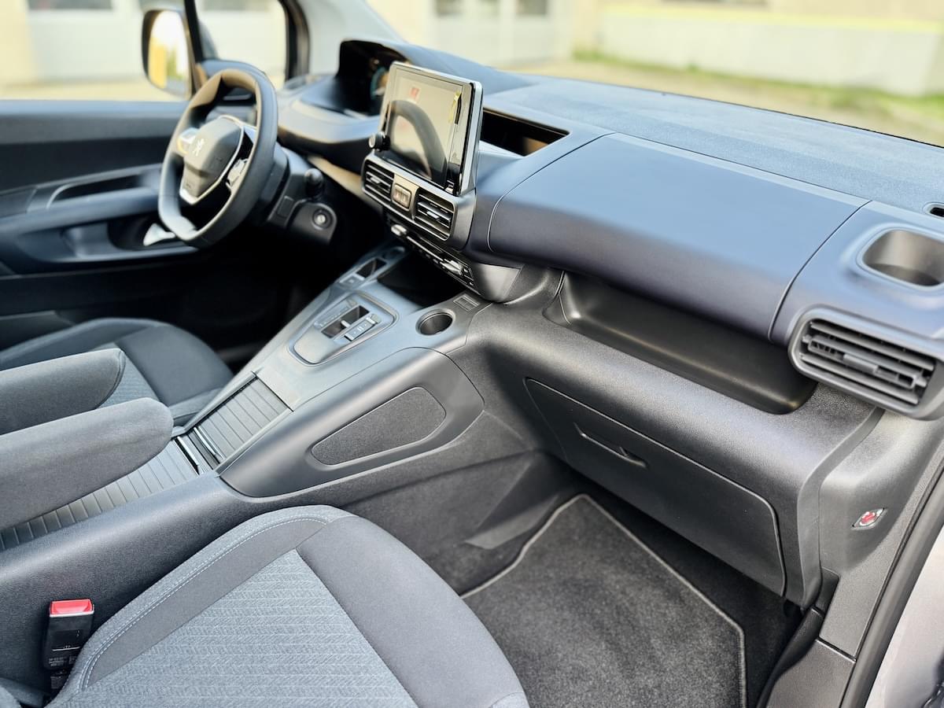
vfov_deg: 56.8
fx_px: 654
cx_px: 472
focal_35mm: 24
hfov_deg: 71.6
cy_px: 354
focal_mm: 6.76
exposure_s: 1/70
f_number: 1.78
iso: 200
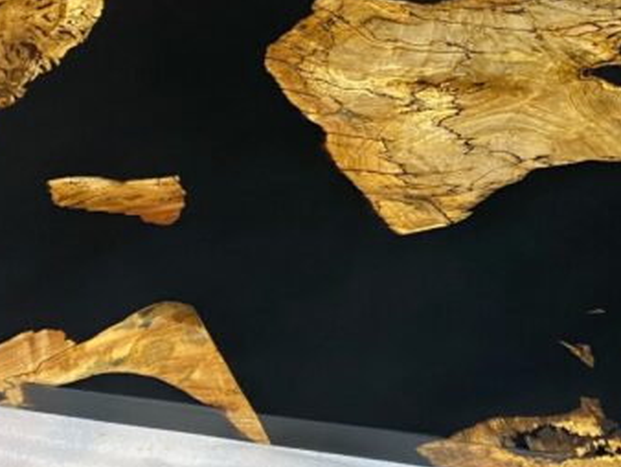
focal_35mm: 82
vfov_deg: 17.7
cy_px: 39
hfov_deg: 22.8
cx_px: 633
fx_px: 1472
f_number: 1.8
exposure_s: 1/60
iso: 80
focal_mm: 4.25
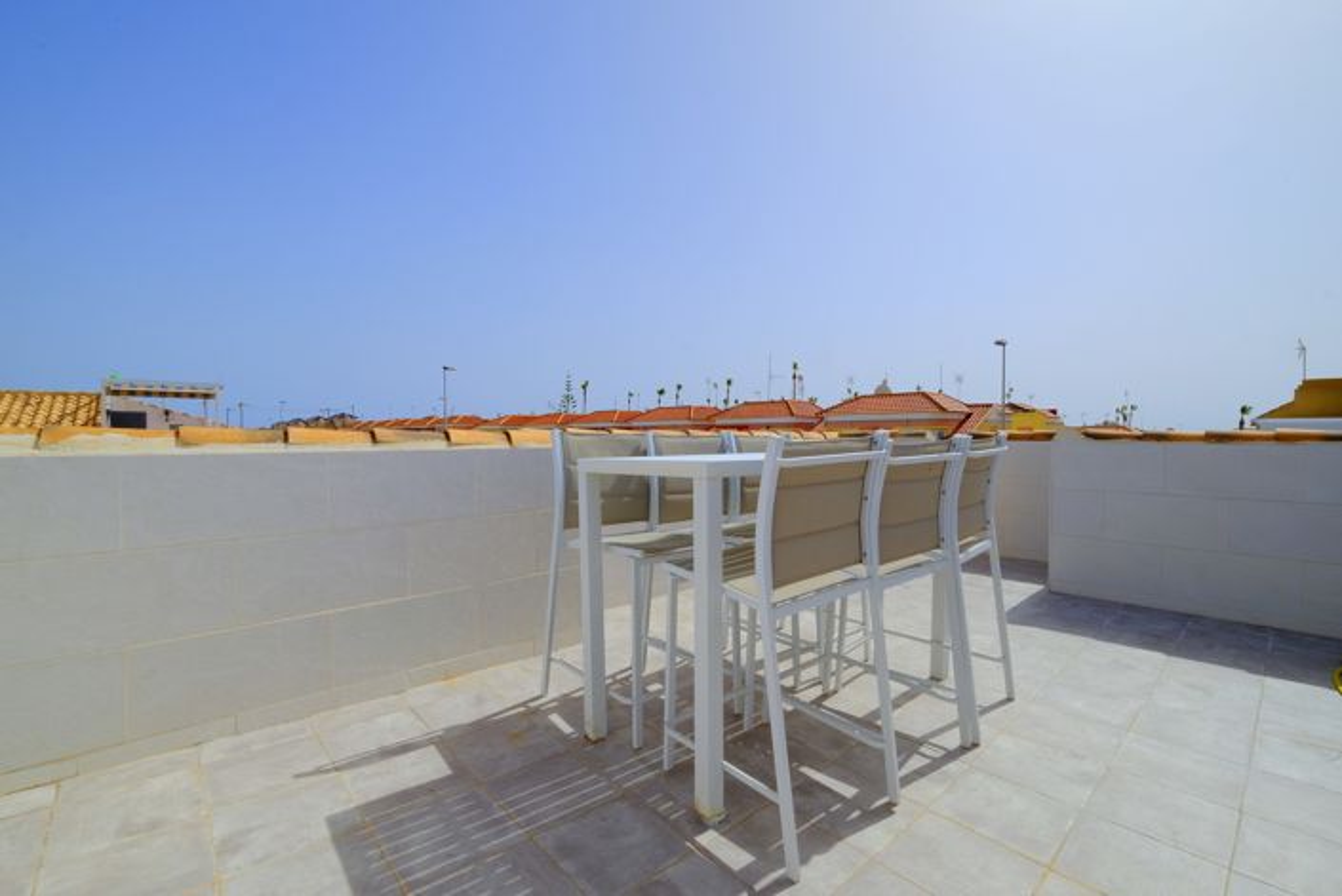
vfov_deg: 77.4
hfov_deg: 100.4
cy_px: 448
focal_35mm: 15
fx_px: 559
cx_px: 671
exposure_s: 1/125
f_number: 22
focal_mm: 10
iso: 200
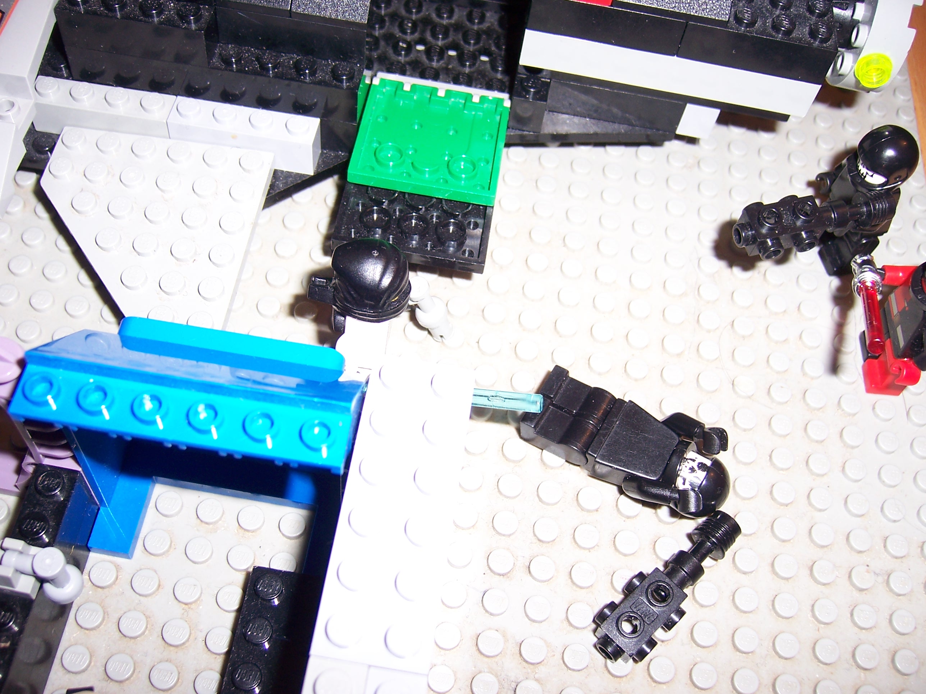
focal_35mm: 36
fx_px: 963
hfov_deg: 51.4
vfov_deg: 39.7
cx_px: 463
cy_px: 347
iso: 80
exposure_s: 1/60
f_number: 2.8
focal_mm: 6.2
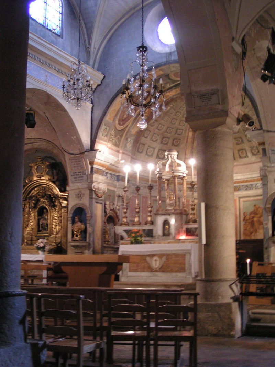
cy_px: 184
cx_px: 138
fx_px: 498
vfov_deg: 40.4
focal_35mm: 47
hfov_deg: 30.9
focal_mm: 7.3
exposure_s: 1/4
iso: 200
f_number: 2.8
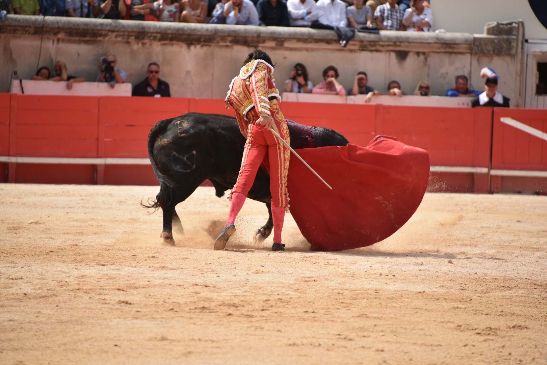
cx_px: 274
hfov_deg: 6.9
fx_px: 4558
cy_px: 182
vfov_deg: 4.6
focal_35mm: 300
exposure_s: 1/1600
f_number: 6.3
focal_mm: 300
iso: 400
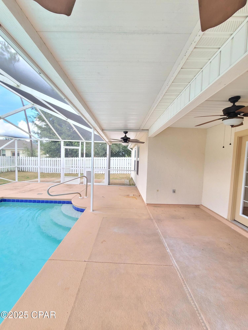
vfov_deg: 106.2
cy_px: 165
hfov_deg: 89.9
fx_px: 124
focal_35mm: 13
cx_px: 124
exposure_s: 1/120
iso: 80
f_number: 2.2
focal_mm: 2.2
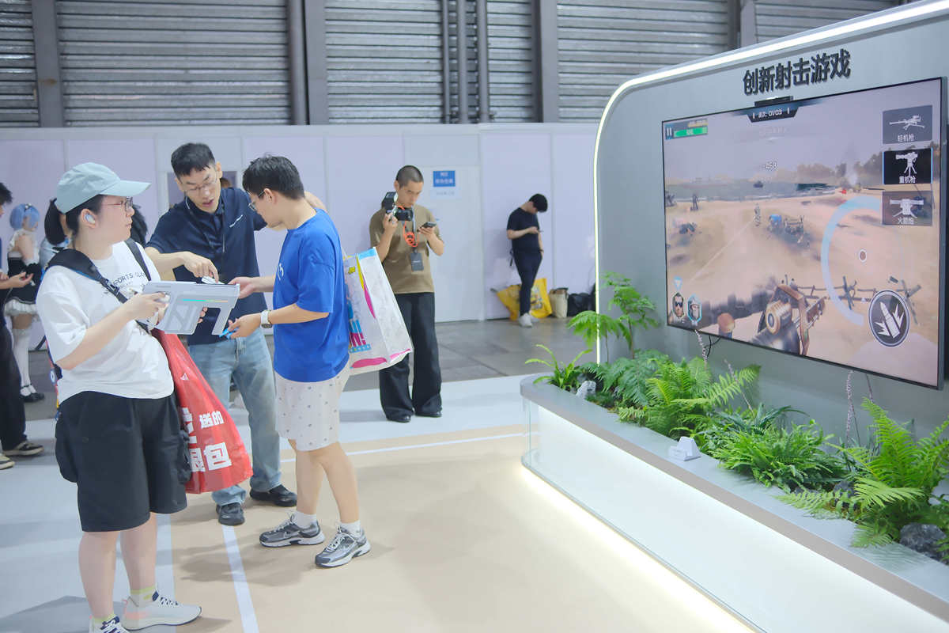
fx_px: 923
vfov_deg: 37.9
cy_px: 316
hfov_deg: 54.4
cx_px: 474
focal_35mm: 35
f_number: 2.2
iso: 640
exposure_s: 1/250
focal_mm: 23
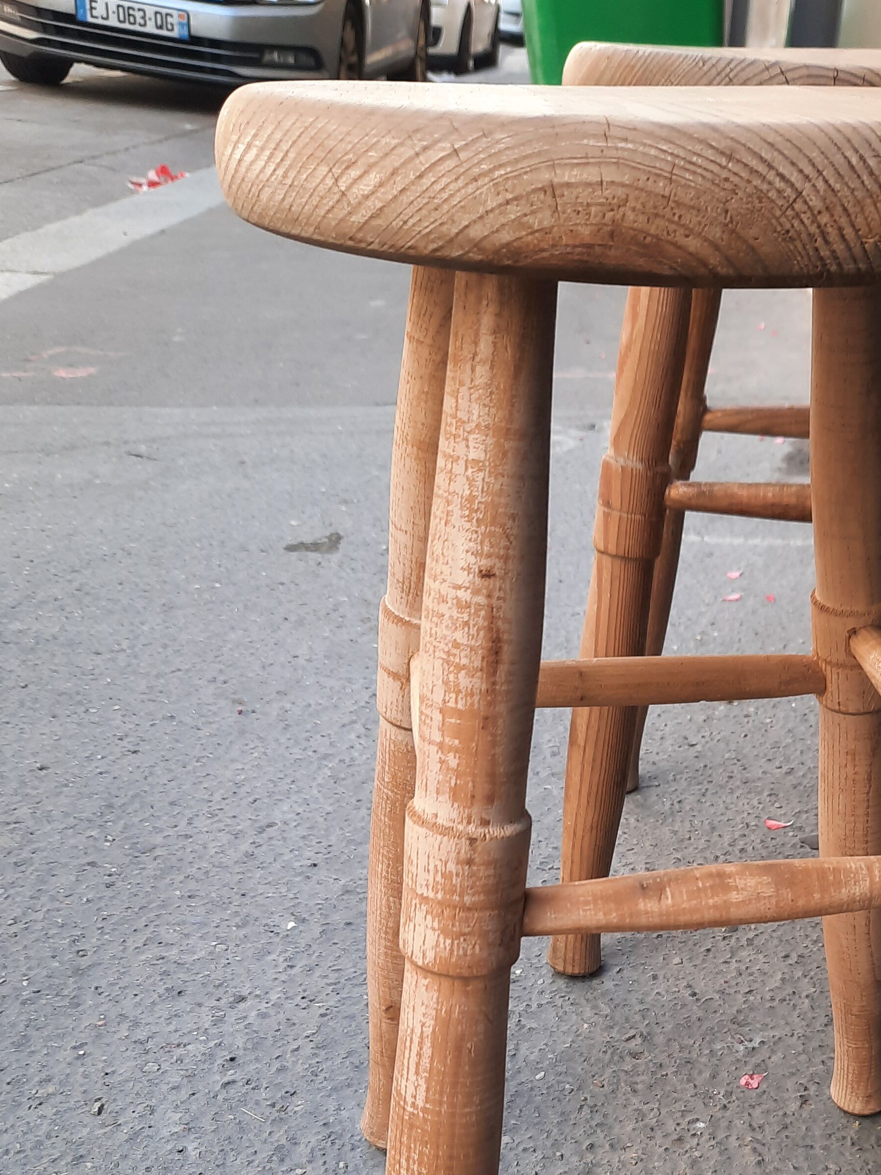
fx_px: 1425
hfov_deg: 33.3
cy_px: 947
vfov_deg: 42.7
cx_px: 714
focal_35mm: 42
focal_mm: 4.6
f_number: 2
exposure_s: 1/100
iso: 40
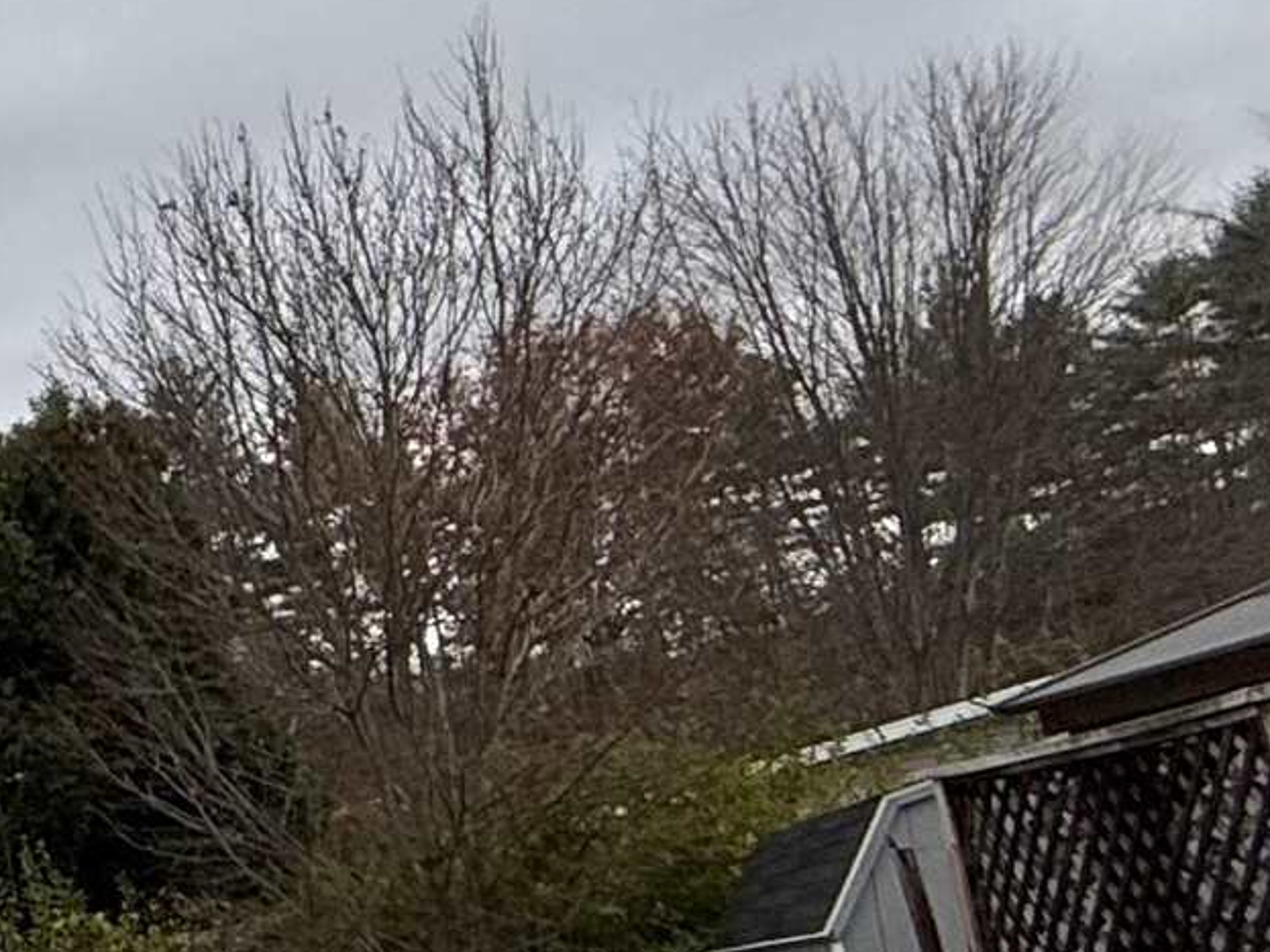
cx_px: -1509
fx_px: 2531
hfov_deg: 16.9
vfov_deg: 20.5
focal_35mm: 69
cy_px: 997
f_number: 2.2
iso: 50
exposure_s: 1/333
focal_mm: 2.22
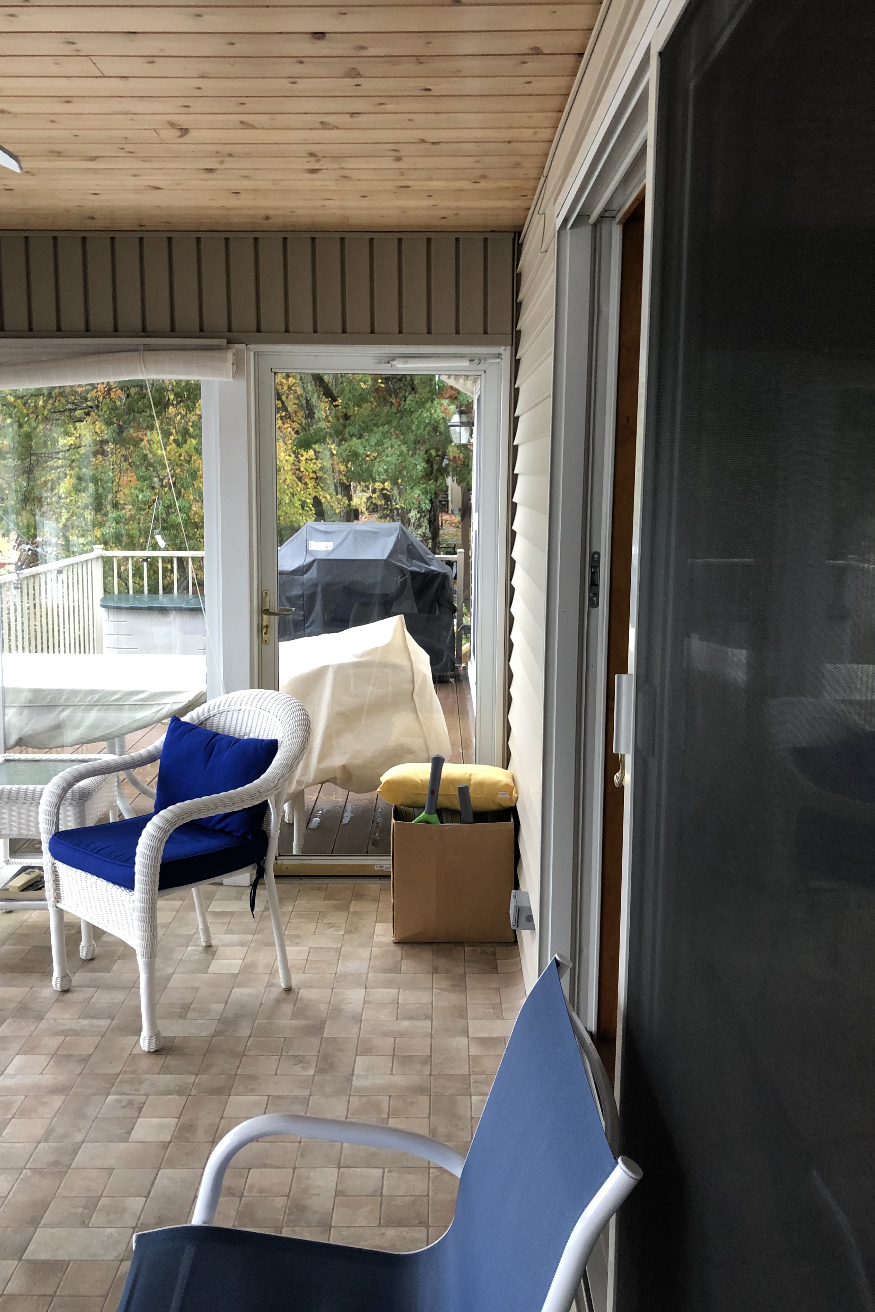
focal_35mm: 31
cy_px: 614
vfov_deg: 60.2
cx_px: 449
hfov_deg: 42.3
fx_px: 1130
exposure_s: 1/30
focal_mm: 3.99
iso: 32
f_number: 1.8
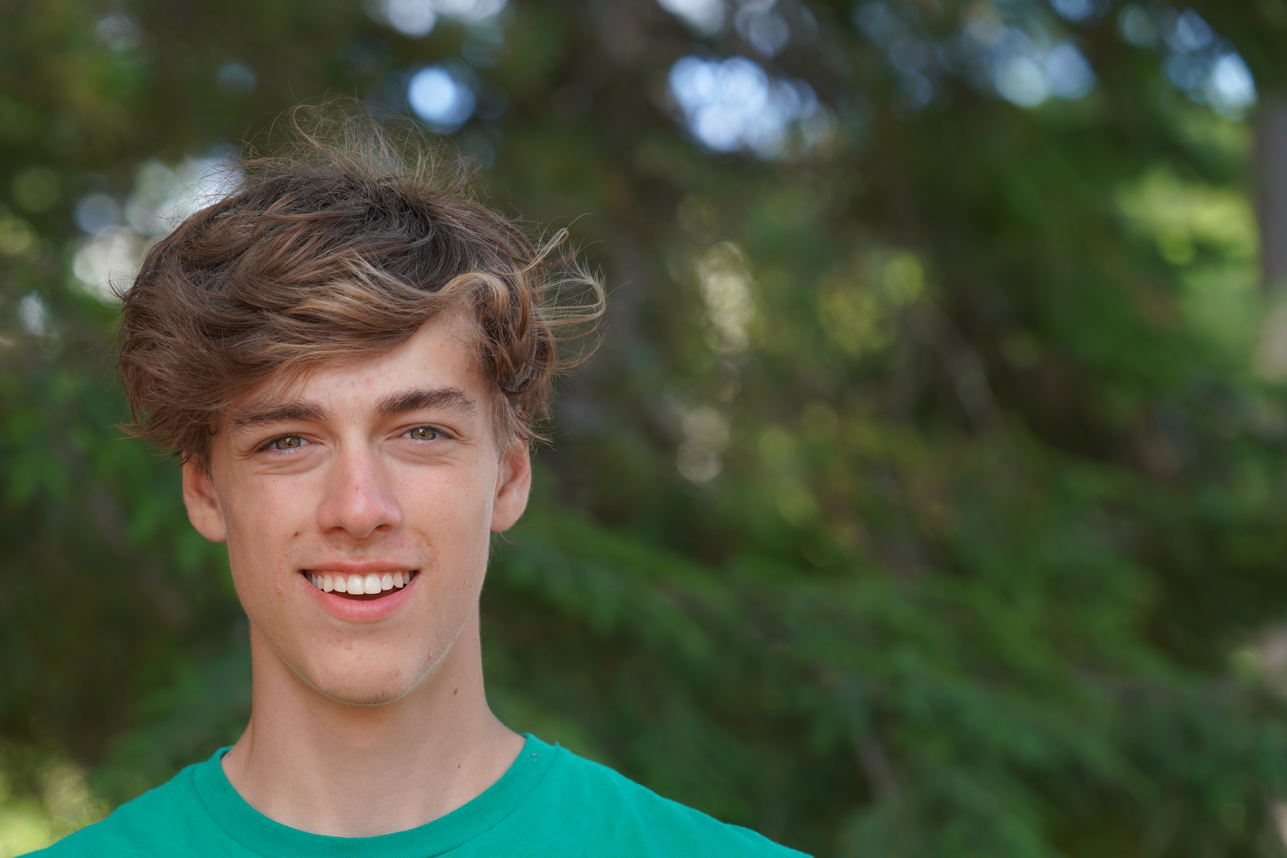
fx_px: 5398
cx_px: 355
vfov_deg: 9.1
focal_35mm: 151
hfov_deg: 13.6
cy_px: 607
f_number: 4
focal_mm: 103
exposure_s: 1/160
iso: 200
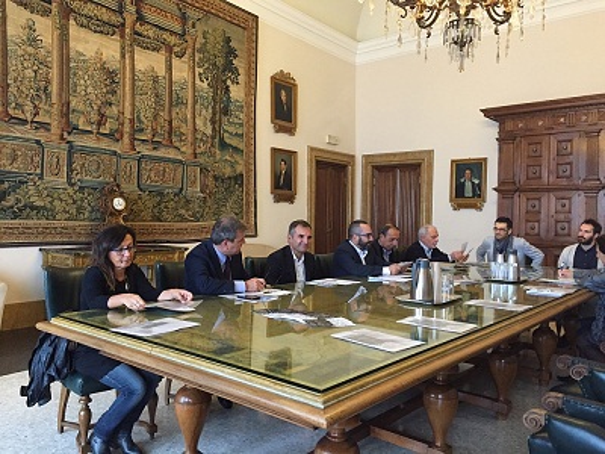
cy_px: 227
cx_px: 302
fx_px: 507
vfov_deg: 48.2
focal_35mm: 29
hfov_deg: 61.7
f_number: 2.2
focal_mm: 4.15
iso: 250
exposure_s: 1/33
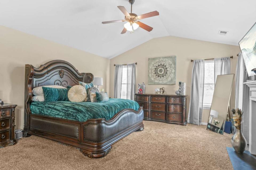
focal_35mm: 20
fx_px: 142
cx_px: 122
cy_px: 87
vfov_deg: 61.9
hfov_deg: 83.9
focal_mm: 16
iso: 400
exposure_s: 1.6
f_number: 8
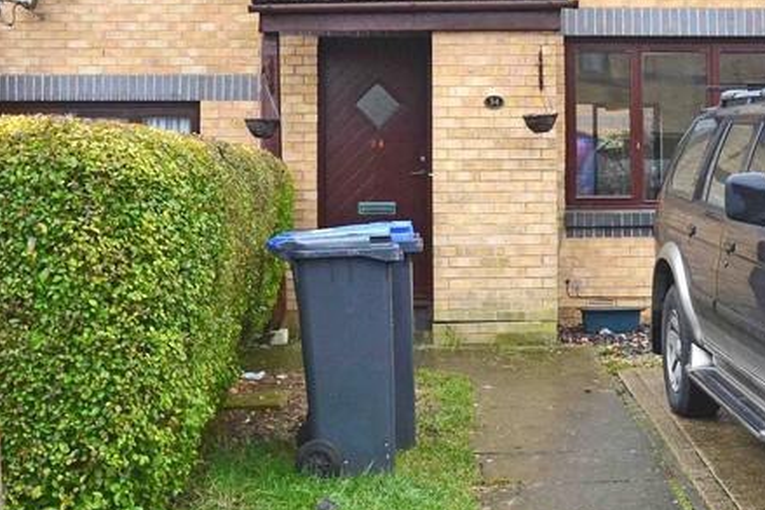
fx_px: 1339
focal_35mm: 63
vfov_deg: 21.2
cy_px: 69
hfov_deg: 31.4
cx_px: 552
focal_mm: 18
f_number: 5
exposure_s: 1/100
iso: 400
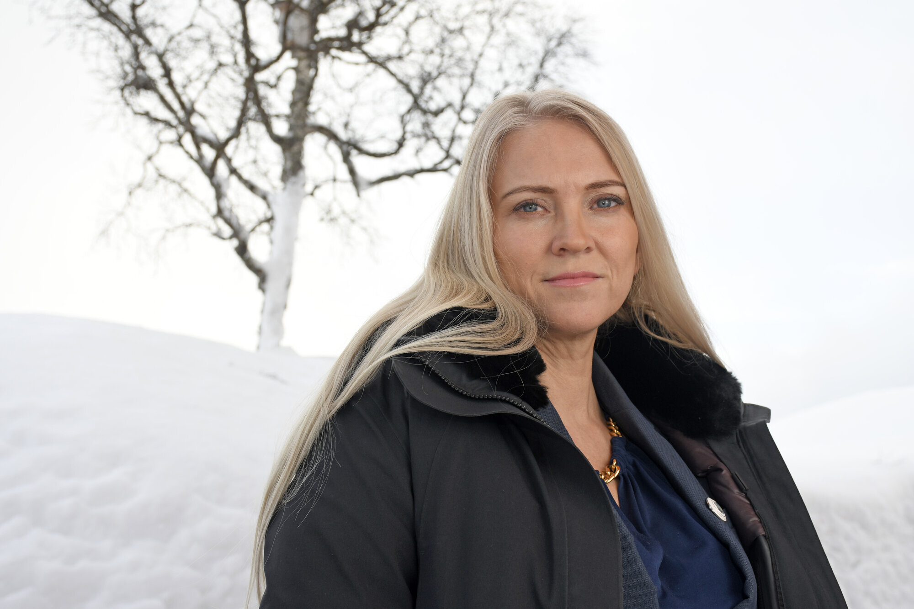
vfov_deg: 23.8
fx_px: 1447
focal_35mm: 57
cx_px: 457
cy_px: 304
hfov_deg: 35.1
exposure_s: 1/200
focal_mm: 38
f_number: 7.1
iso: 125
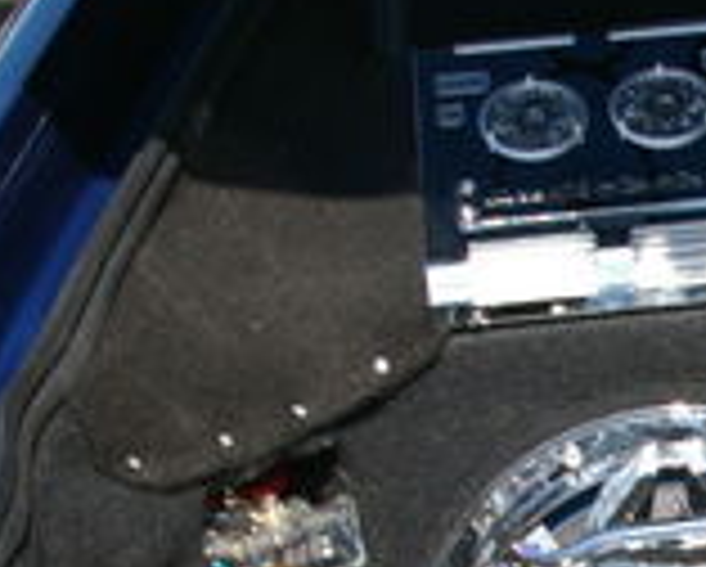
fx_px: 3722
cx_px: 1066
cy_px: 428
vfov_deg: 8.7
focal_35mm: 178
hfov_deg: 10.5
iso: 200
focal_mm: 31
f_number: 11
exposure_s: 1/100
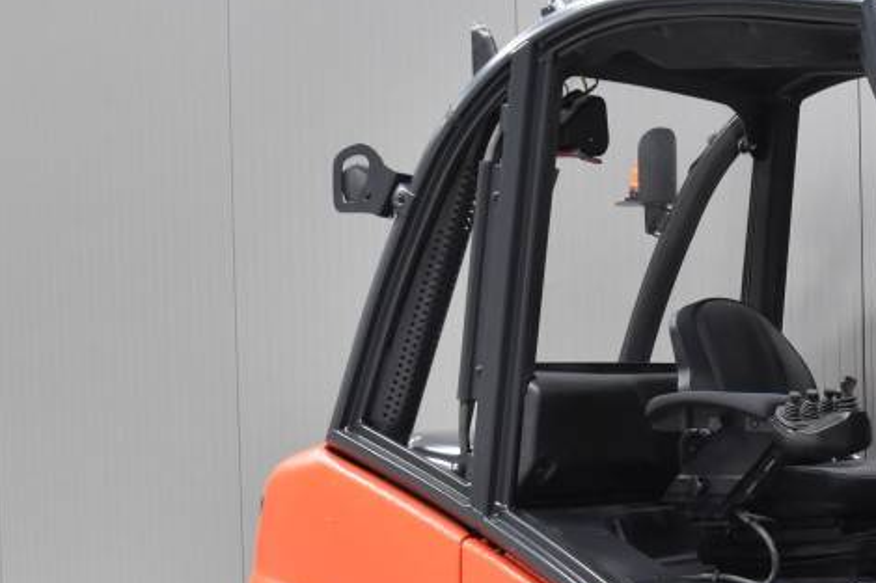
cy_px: 486
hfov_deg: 21.1
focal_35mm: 92
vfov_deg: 14.7
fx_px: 2238
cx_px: 951
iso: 1600
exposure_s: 1/25
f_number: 5
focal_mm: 24
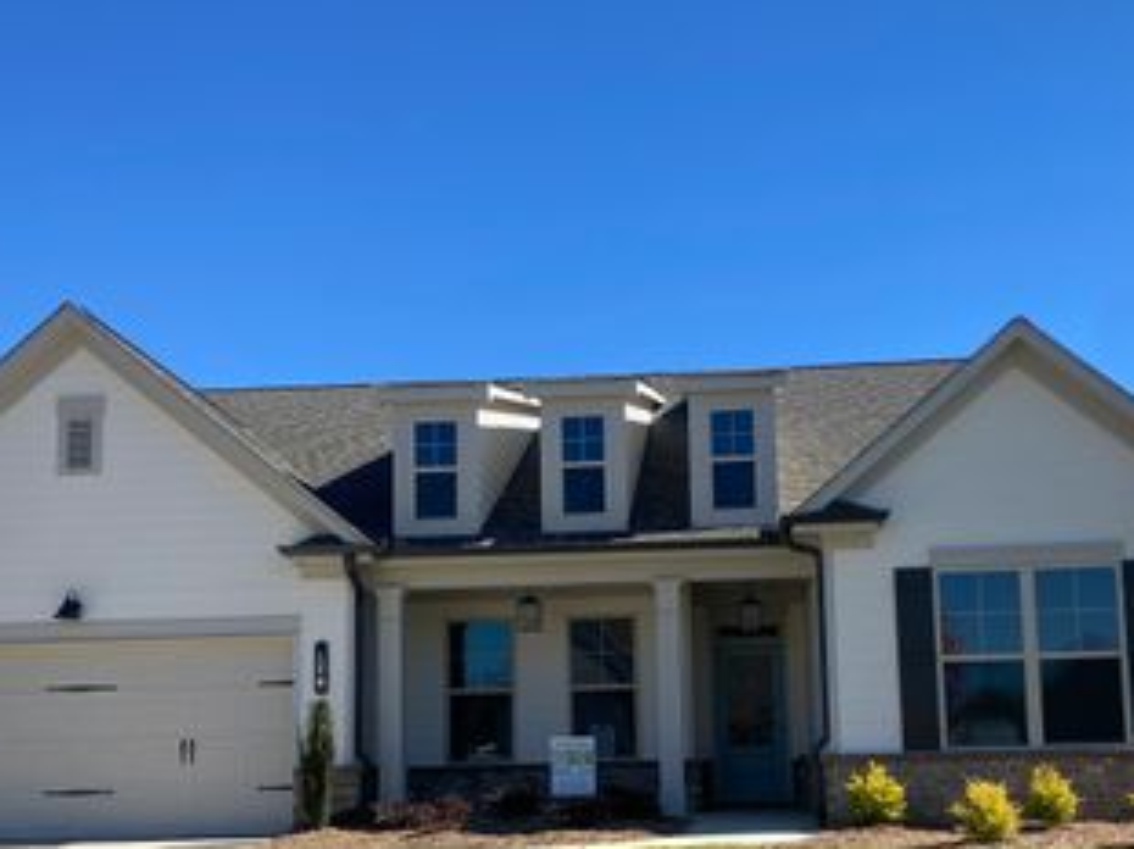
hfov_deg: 44.8
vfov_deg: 33.7
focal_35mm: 42
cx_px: 622
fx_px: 1375
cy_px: 620
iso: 32
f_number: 1.8
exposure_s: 1/2183
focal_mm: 4.25
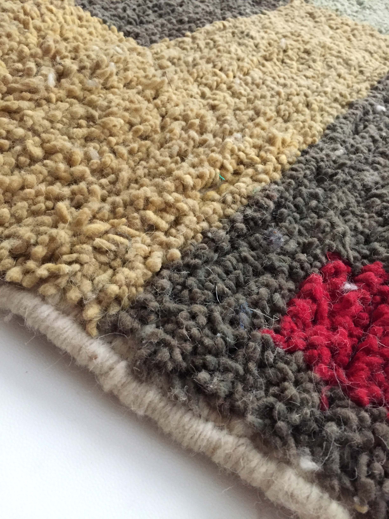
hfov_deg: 48.2
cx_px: 194
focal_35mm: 29
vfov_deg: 61.7
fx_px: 435
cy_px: 260
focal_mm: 4.15
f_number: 2.2
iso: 400
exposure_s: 1/17
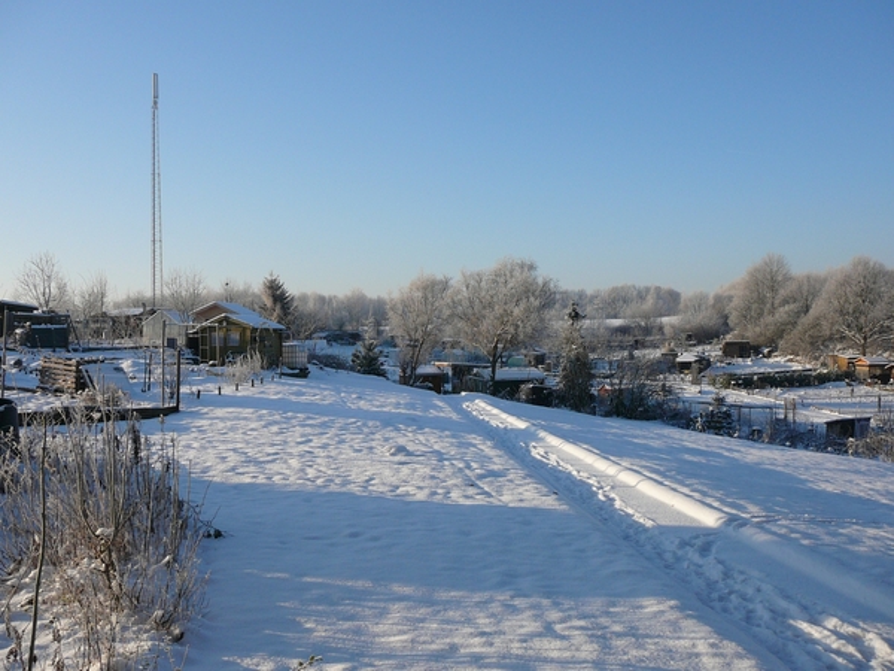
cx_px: 447
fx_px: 904
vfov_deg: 40.7
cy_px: 336
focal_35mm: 35
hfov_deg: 52.6
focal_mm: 5.2
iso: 80
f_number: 5
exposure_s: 1/500
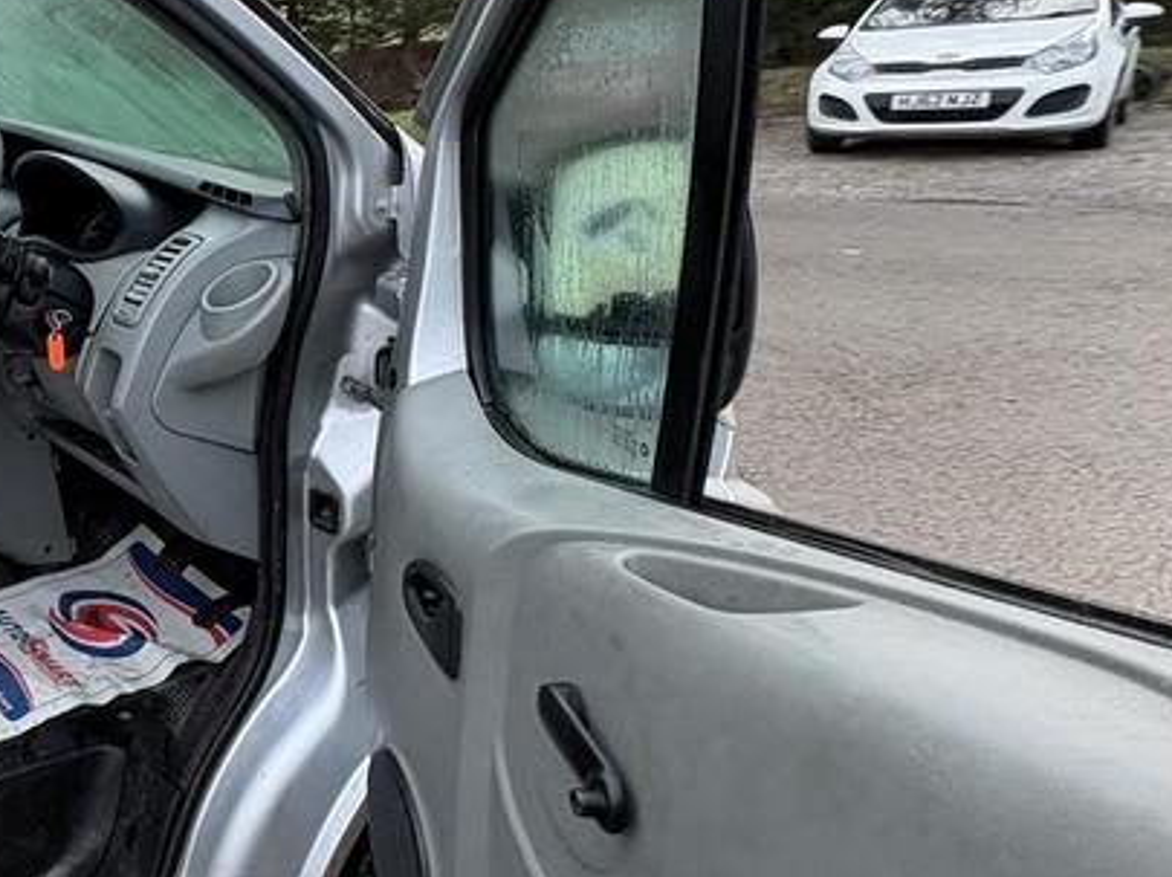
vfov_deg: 45.0
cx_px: -90
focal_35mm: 31
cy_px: 327
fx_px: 1049
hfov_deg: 45.4
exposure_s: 1/99
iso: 125
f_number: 2.2
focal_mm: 2.22
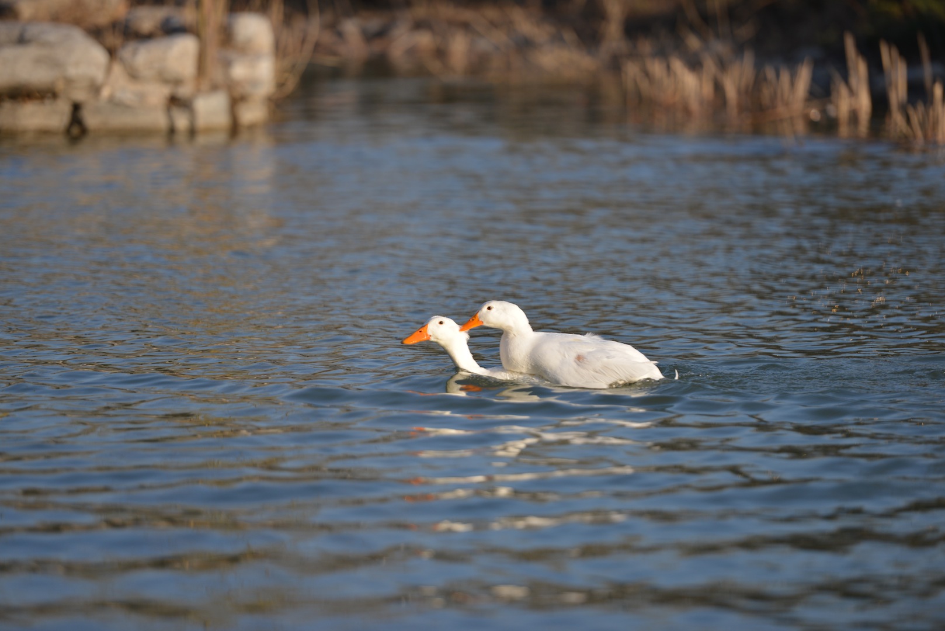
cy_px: 316
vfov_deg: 6.9
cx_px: 472
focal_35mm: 200
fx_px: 5252
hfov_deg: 10.3
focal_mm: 200
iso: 200
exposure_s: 1/2500
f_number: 2.8
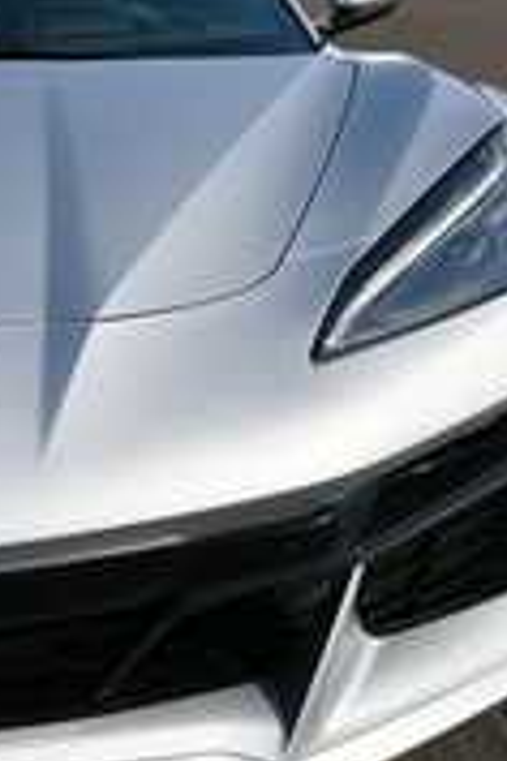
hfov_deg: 18.7
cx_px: -137
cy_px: 329
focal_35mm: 68
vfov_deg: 29.6
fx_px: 1436
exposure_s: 1/400
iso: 100
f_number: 9
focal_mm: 20
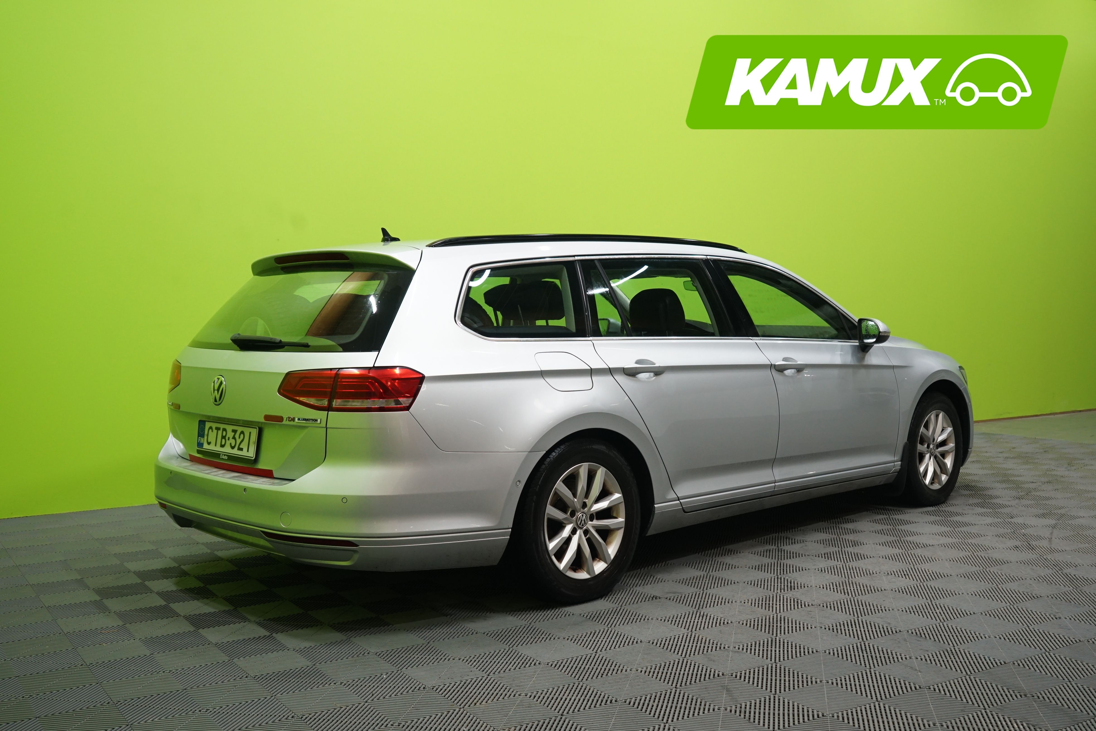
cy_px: 366
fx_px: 1065
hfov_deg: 54.4
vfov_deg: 37.9
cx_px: 548
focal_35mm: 35
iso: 1000
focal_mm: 35
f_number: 5.6
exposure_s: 1/20
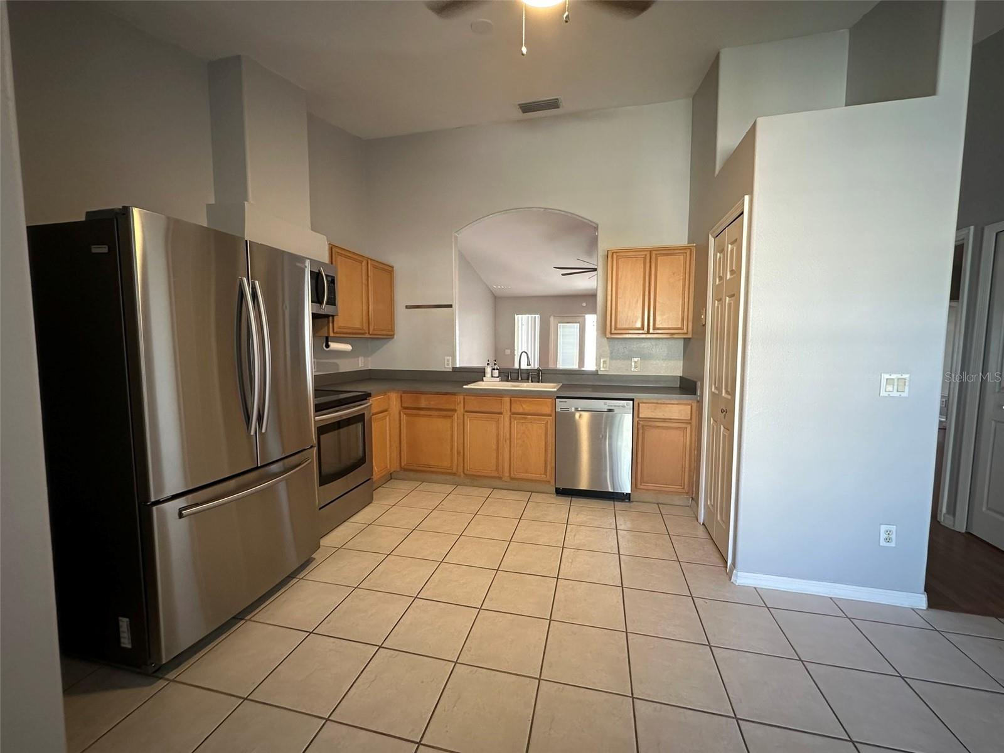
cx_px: 502
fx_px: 406
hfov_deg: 102.1
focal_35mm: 14
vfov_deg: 85.7
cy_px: 376
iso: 250
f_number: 2.2
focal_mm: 2.22
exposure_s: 1/60
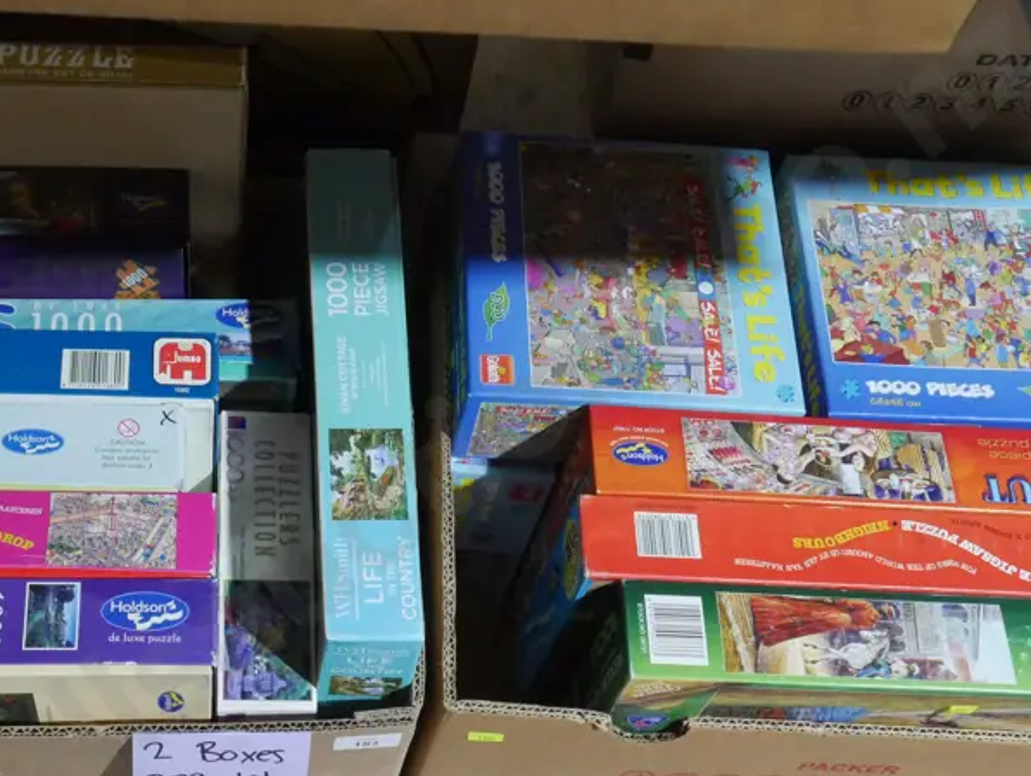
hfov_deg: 39.0
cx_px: 319
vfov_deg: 29.9
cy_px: 569
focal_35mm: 48
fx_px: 1431
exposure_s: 1/50
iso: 3200
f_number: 9
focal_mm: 14
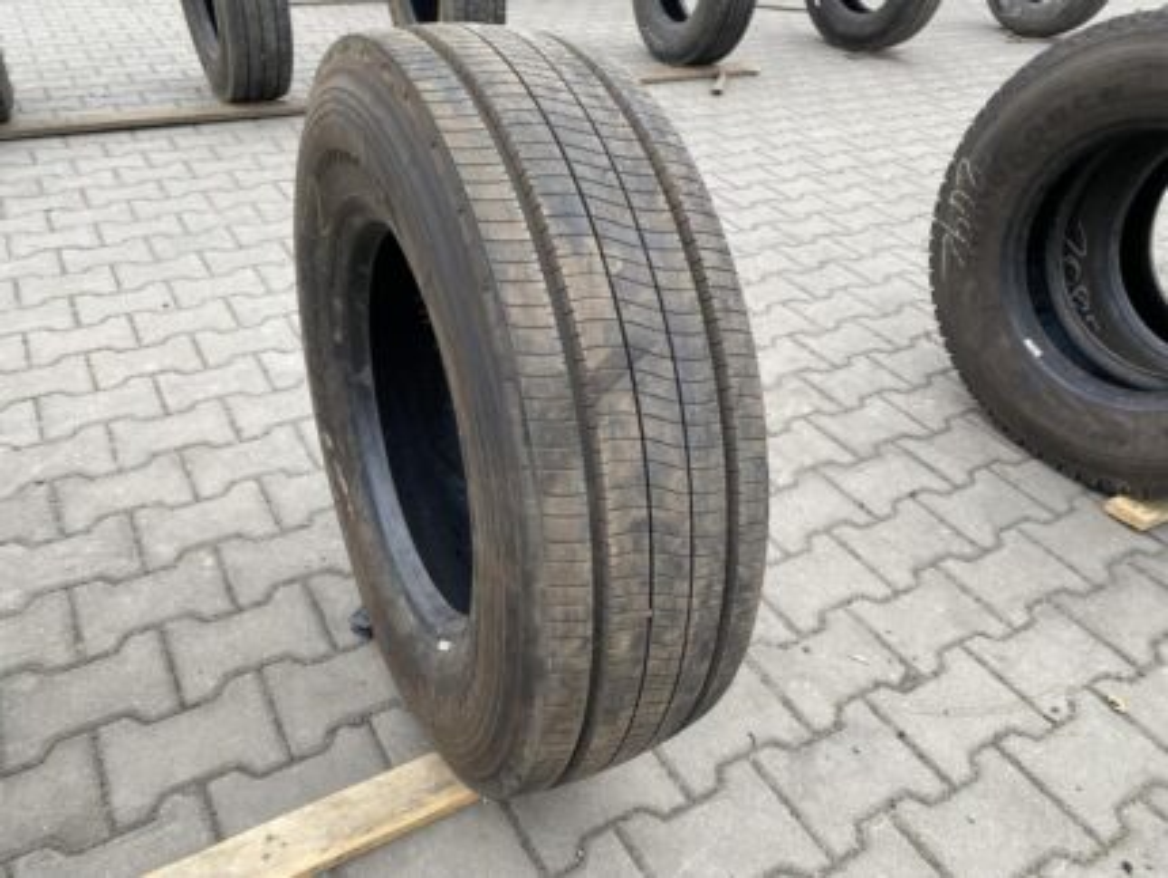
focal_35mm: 26
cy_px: 439
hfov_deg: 67.3
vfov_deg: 53.1
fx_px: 878
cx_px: 584
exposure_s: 1/121
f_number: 1.8
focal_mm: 4.25
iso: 64
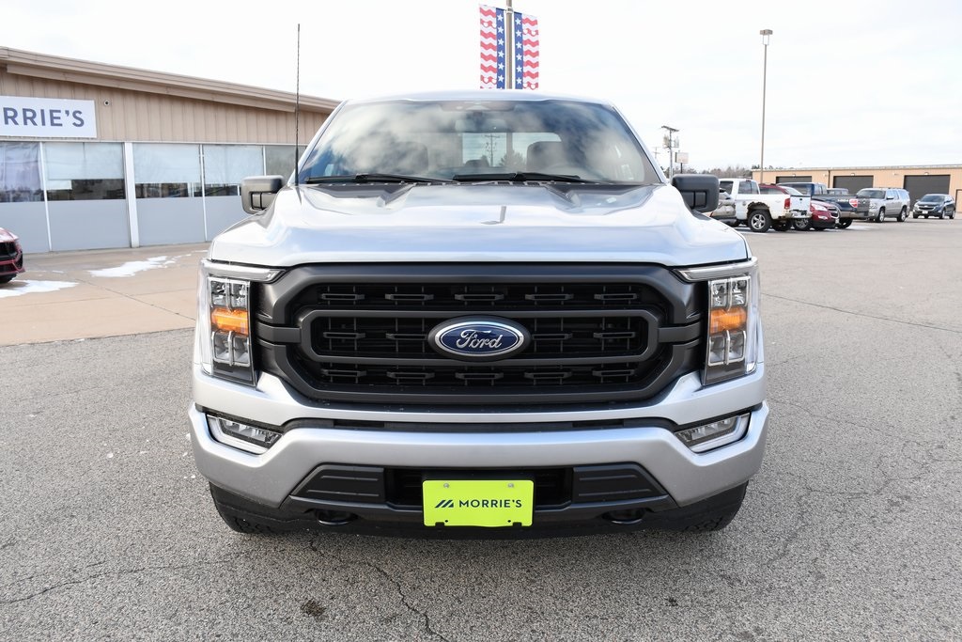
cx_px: 481
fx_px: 722
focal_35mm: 27
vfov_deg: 47.9
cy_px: 321
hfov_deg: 67.4
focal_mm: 18
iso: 400
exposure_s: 1/250
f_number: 6.3
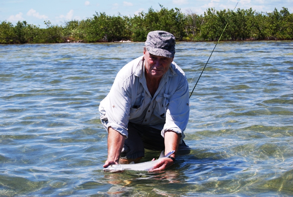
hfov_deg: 24.6
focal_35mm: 82
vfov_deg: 16.6
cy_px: 98
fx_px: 672
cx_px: 146
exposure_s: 1/250
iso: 100
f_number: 9
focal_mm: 55
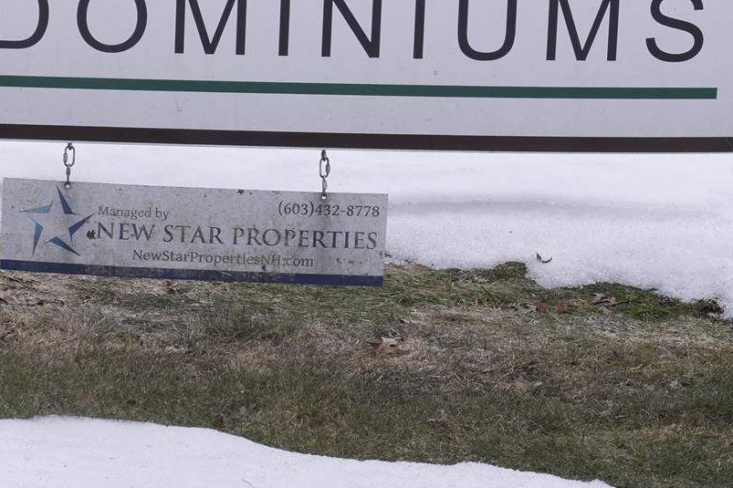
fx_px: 3114
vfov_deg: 8.8
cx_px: -164
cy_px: -206
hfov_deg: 13.1
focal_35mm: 153
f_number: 11
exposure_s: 1/80
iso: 100
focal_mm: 40
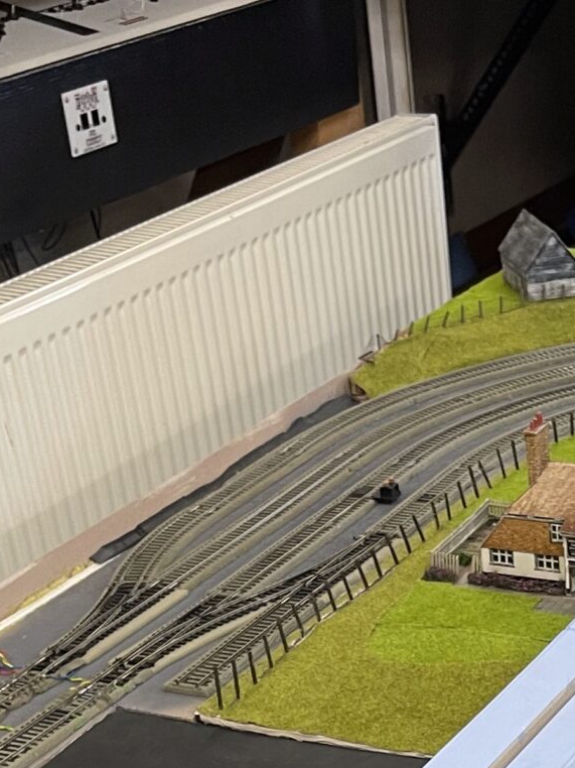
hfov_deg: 17.1
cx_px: 591
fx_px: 1861
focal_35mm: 84
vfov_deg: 20.0
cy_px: 1161
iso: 64
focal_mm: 5.1
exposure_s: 1/50
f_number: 1.6
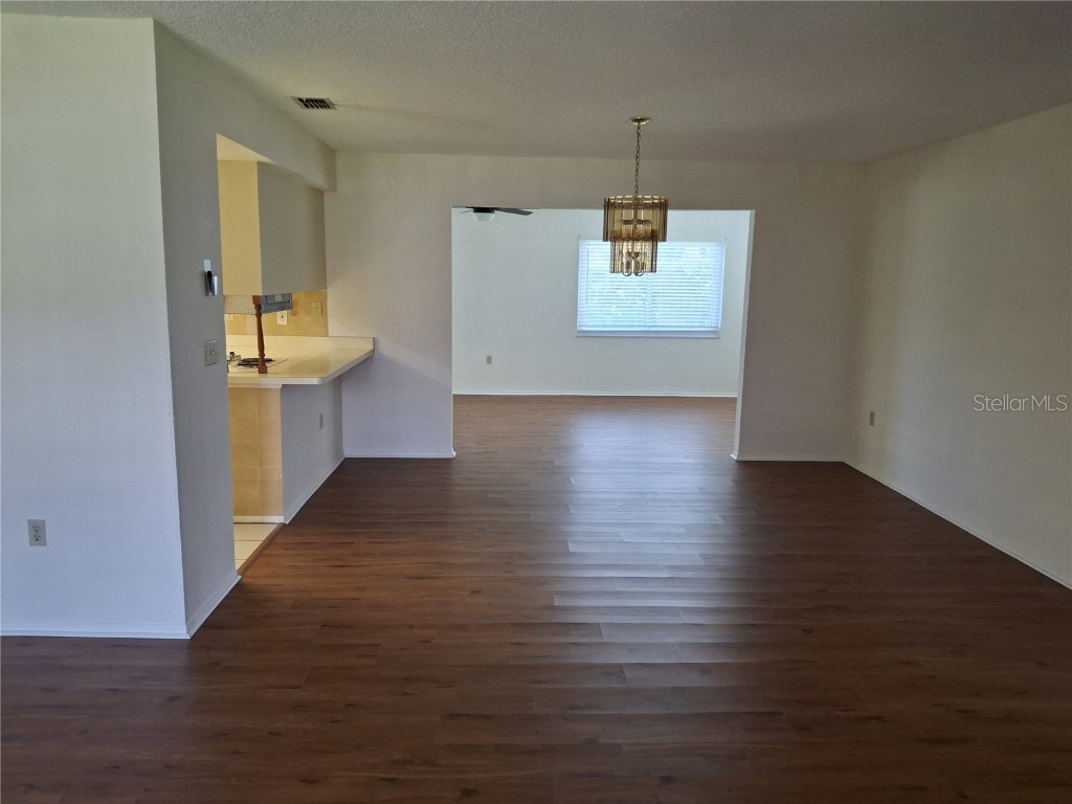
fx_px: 774
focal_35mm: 25
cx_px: 536
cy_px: 402
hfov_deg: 69.4
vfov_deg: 54.9
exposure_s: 1/120
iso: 200
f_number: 1.8
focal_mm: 4.69
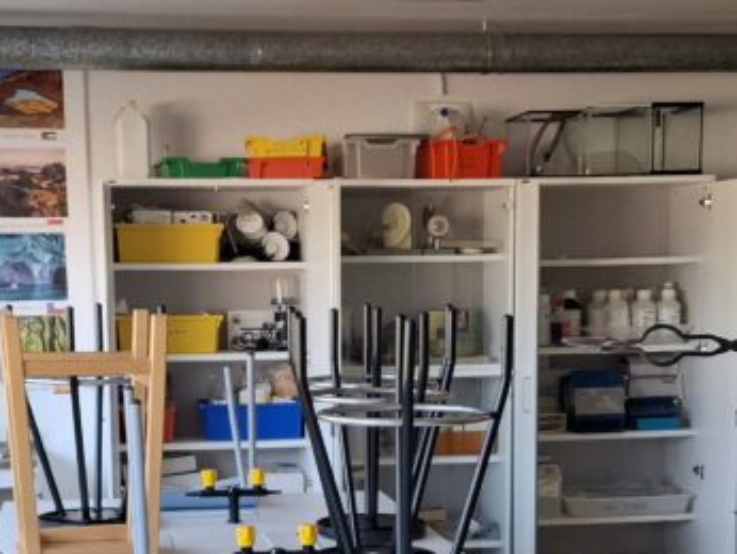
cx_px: 330
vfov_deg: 21.2
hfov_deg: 28.5
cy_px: 499
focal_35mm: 68
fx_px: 1449
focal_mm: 5.54
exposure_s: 1/100
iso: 100
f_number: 1.8
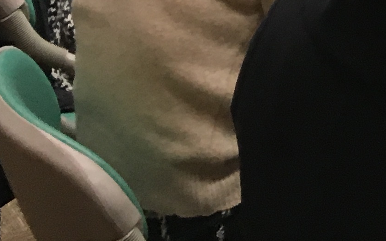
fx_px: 1557
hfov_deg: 12.4
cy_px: -452
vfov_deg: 7.8
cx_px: 784
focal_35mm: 148
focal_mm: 4.15
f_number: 2.2
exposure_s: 1/30
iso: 80
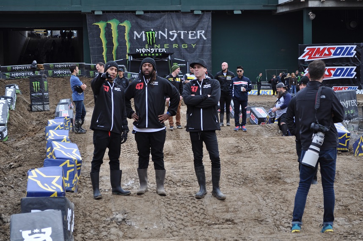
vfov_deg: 16.5
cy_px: 120
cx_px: 182
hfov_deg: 24.6
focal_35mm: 82
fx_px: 831
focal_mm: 55
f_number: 5.6
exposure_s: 1/125
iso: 200
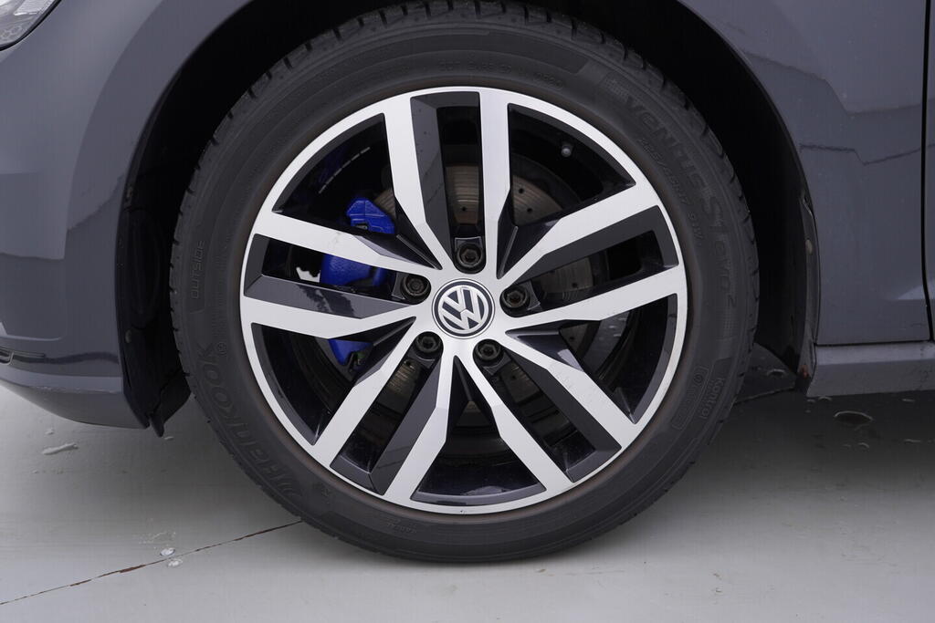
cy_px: 312
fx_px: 935
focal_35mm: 36
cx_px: 468
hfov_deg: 53.1
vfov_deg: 36.9
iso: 125
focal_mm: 24
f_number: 3.5
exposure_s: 1/60
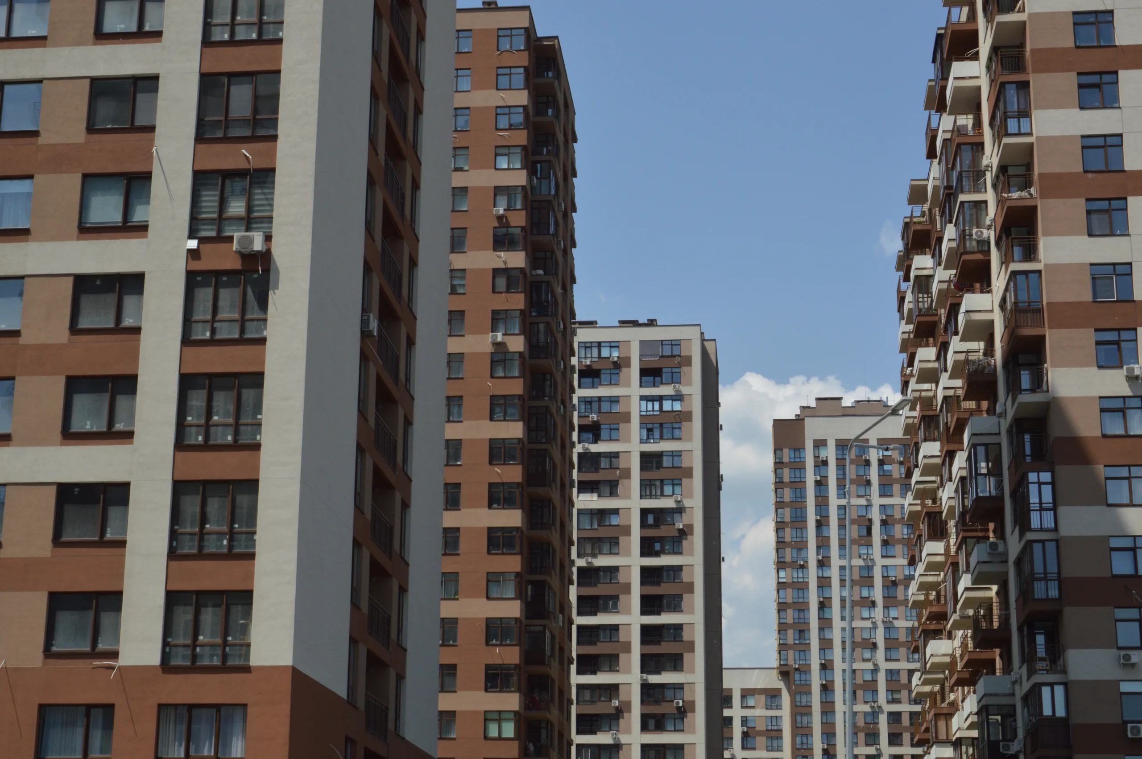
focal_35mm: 60
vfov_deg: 22.6
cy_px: 380
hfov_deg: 33.4
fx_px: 1902
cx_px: 571
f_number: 16
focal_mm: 40
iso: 400
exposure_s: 1/640
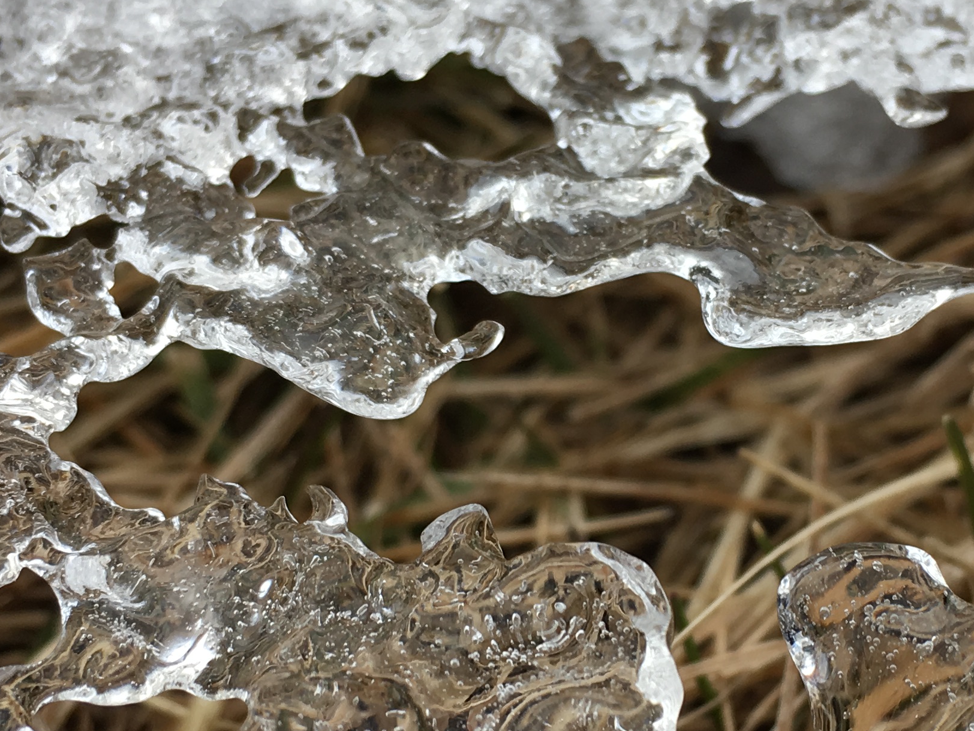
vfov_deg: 20.3
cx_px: 639
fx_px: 2026
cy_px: 530
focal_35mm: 72
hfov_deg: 26.9
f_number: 2.2
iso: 25
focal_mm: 4.15
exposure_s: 1/120
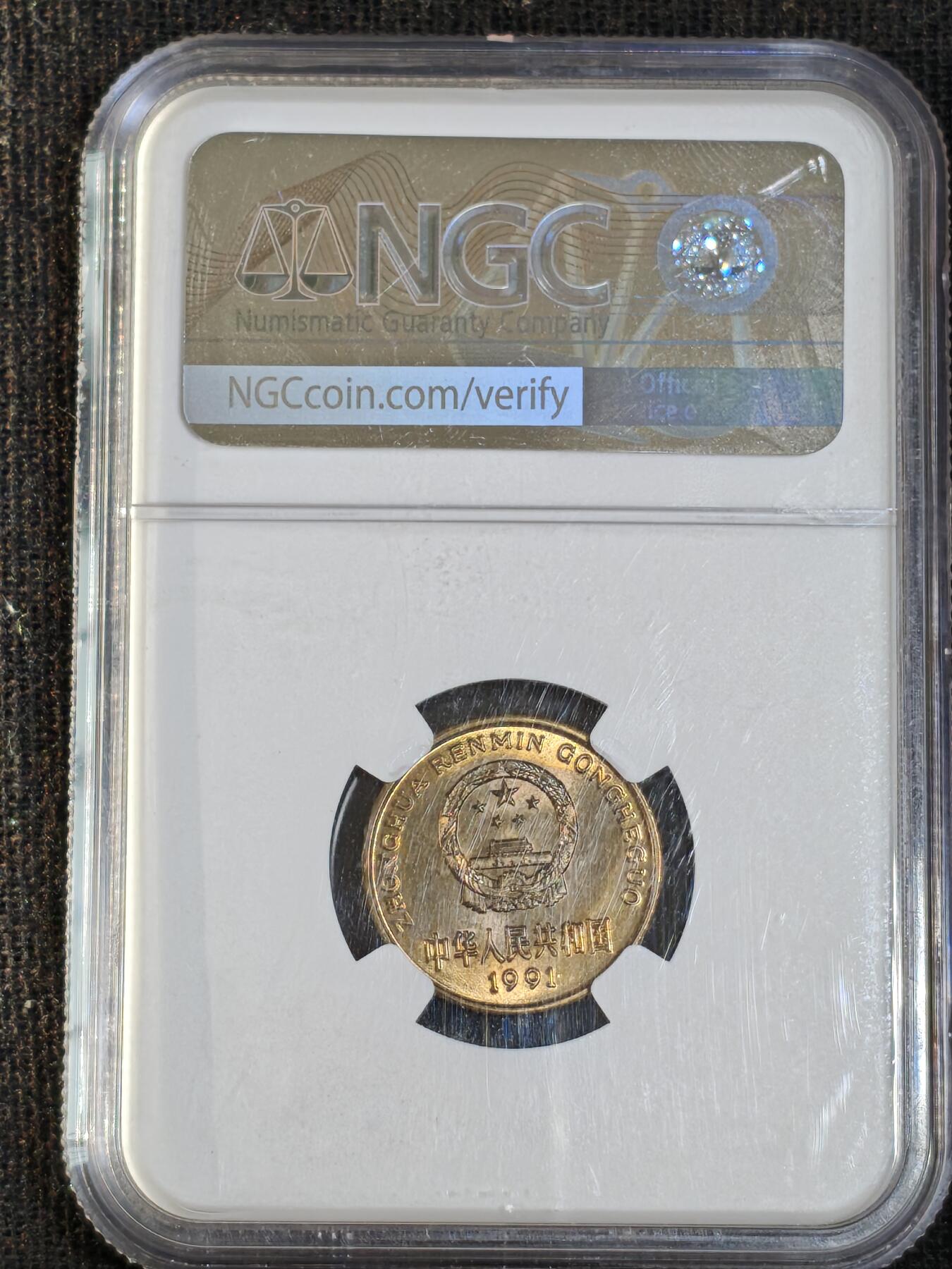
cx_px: 476
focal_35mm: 108
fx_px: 3960
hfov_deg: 13.7
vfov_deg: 18.2
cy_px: 634
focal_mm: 4.94
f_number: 1.5
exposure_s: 1/926
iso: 50
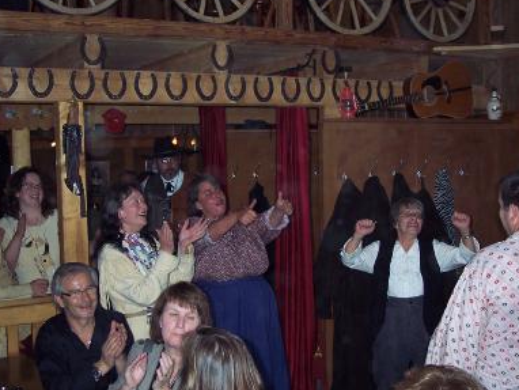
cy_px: 213
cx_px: 283
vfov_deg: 28.6
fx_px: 765
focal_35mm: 51
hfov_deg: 37.4
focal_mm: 8
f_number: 2.8
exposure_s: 1/60
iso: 100
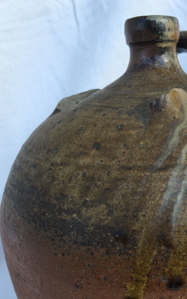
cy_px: 227
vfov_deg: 39.2
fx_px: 408
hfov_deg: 25.0
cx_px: 169
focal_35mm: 50
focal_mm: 4.15
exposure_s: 1/170
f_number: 2.2
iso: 25
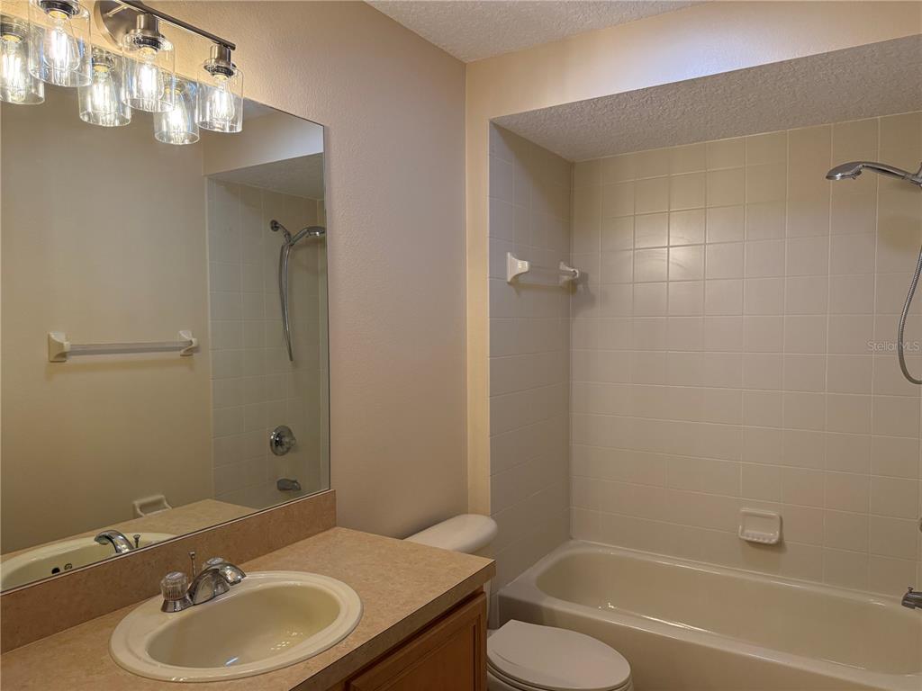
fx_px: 639
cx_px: 461
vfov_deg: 56.8
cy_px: 346
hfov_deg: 71.6
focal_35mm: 24
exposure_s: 1/238
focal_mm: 6.76
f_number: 1.78
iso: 200
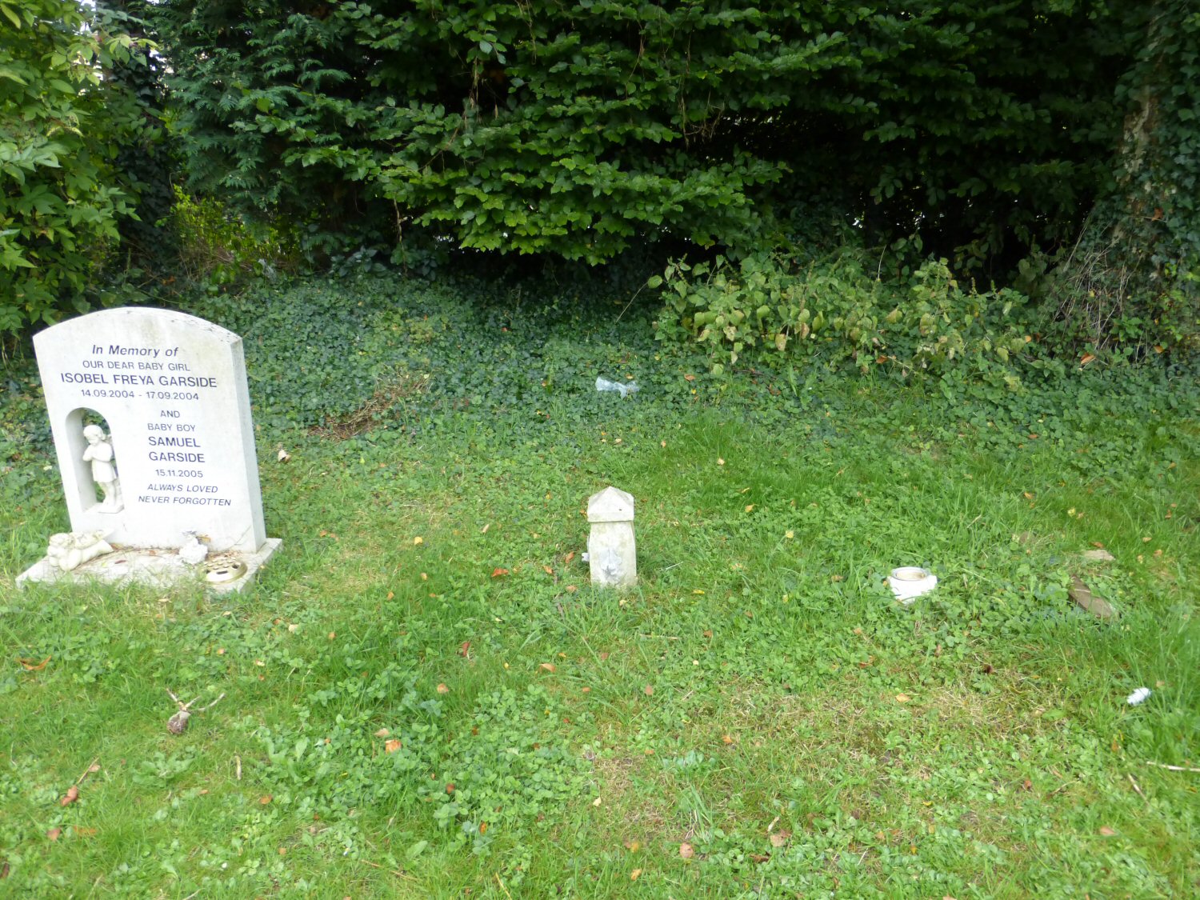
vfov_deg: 54.9
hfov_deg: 69.4
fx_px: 867
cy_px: 450
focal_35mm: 25
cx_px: 600
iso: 160
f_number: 3.3
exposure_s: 1/60
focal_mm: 4.3
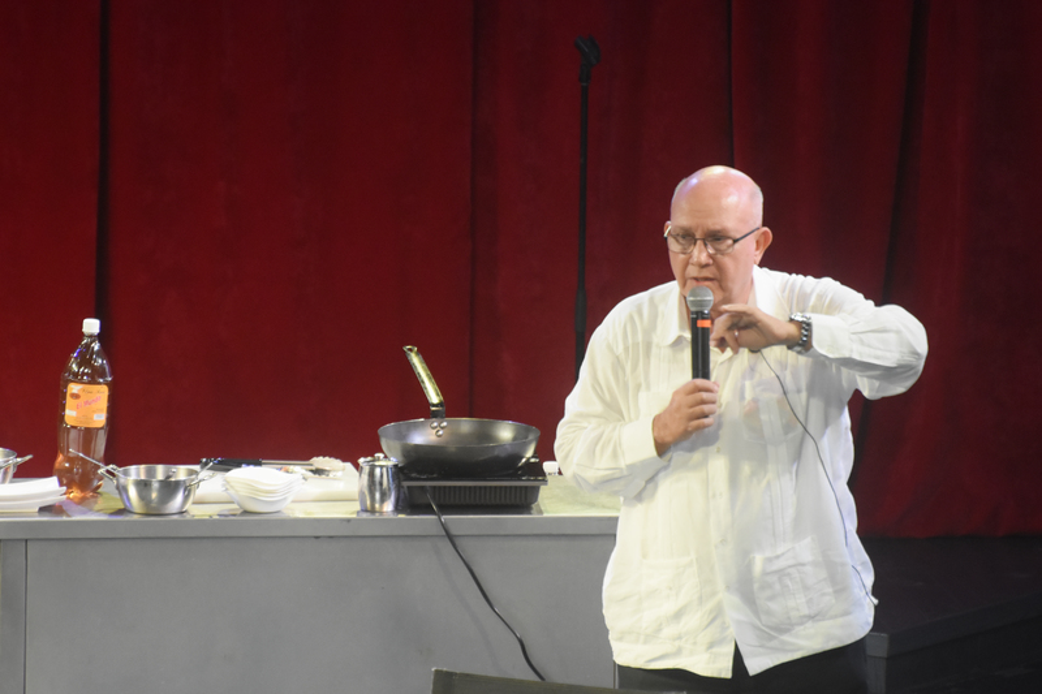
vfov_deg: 3.1
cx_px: 521
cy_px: 347
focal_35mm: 450
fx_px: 13021
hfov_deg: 4.6
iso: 3200
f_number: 5.6
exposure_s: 1/250
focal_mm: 300
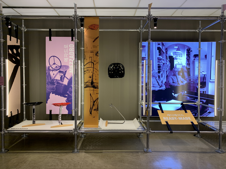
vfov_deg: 53.1
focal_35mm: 26
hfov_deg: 67.3
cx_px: 113
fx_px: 170
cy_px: 84
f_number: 1.8
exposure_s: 1/60
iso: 80
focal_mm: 4.25
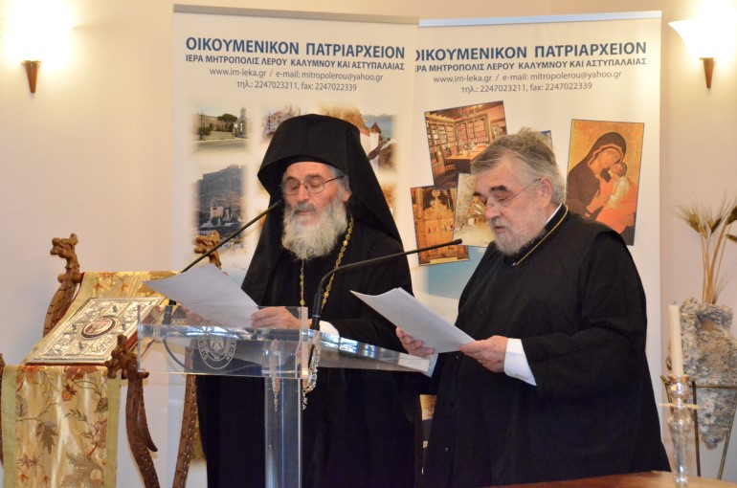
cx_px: 368
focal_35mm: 112
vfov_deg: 12.1
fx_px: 2298
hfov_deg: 18.2
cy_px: 244
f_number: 7.1
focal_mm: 75
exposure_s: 1/125
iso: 6400
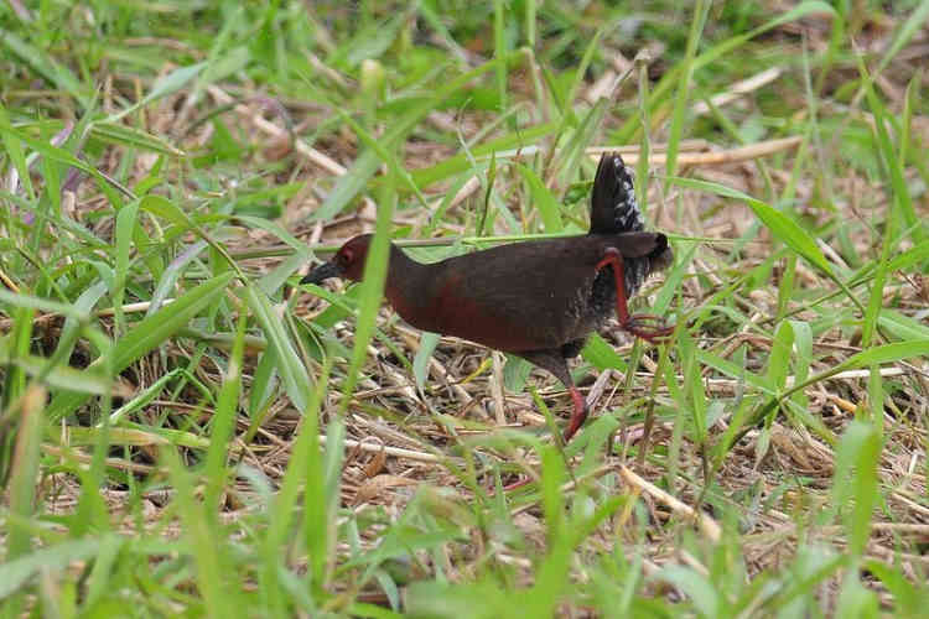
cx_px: 464
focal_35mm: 630
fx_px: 16256
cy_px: 310
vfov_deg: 2.2
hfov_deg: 3.3
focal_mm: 420
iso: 640
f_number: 6.3
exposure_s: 1/800
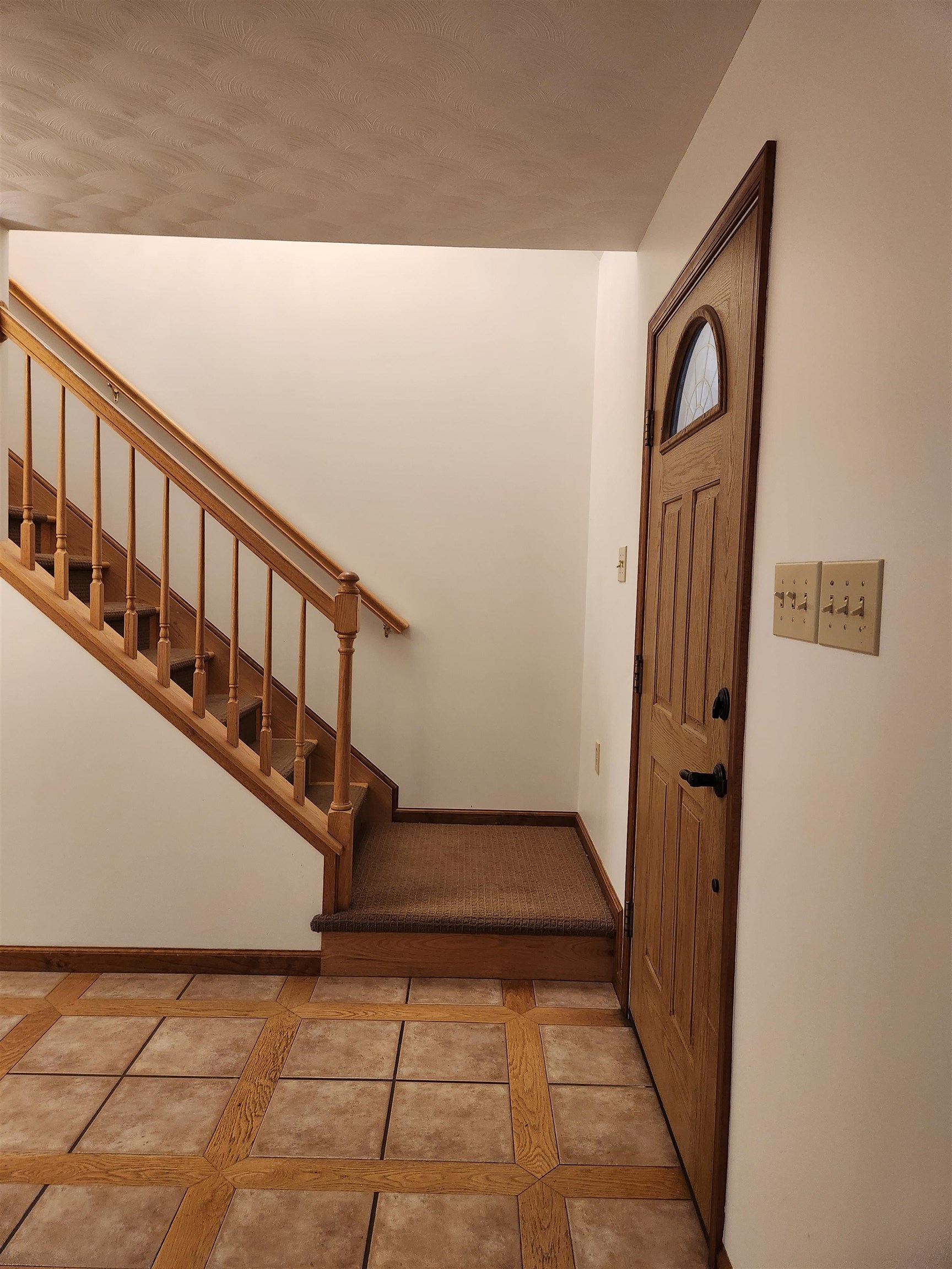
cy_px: 634
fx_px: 843
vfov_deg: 73.9
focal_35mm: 23
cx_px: 476
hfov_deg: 58.9
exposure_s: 1/120
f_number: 1.8
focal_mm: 5.4
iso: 400
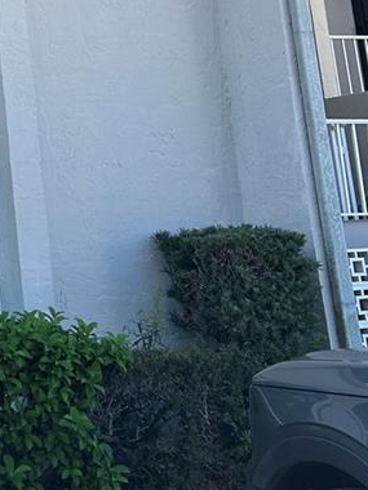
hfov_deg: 16.3
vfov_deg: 22.7
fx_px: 1162
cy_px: -28
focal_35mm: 82
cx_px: -200
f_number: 1.5
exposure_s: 1/1252
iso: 50
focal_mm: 5.7
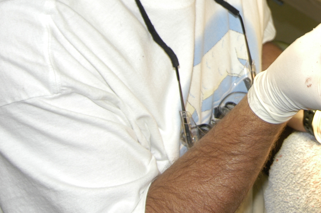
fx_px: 748
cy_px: -21
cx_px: 327
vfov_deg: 15.8
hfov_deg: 23.1
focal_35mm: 84
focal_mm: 24
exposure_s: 1/100
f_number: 3.5
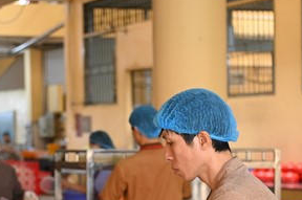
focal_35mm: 140
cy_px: 219
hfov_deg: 14.6
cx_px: 100
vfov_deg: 9.7
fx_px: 1172
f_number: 4
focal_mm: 62
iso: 3200
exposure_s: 1/200
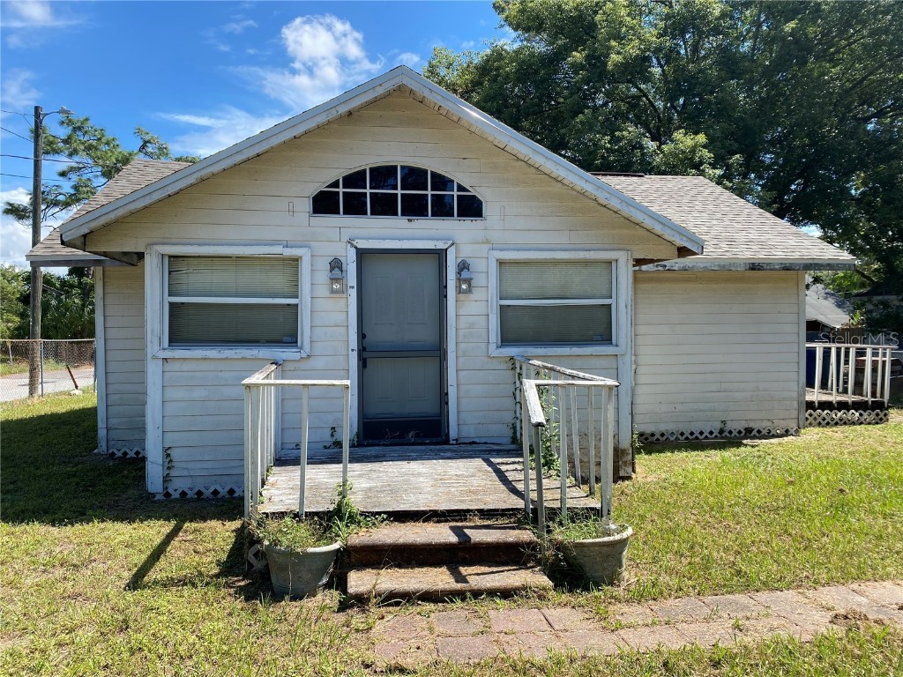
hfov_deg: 67.3
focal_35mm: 26
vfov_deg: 53.1
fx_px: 678
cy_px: 338
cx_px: 452
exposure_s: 1/1447
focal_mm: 4.25
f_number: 1.8
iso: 32
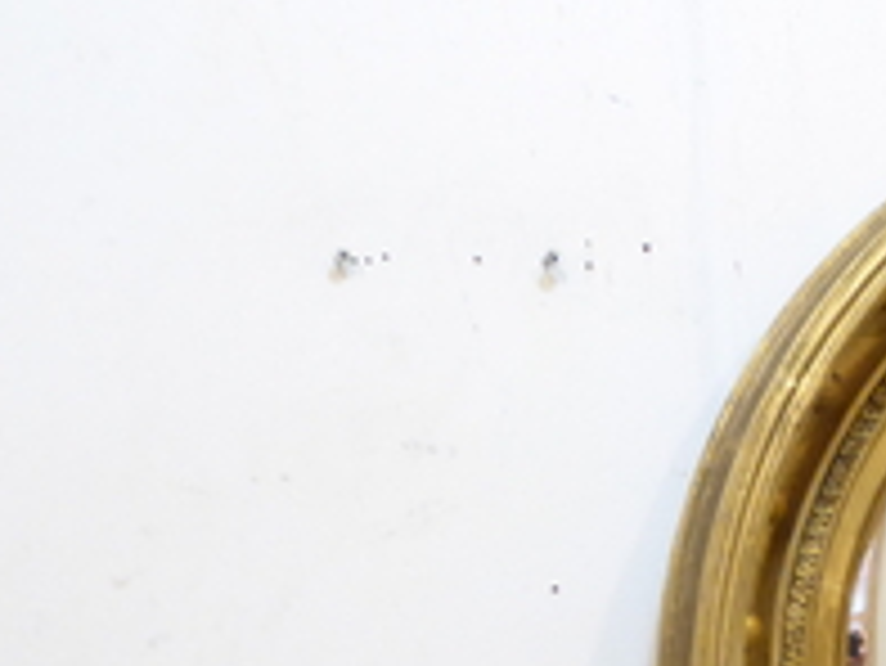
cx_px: 1192
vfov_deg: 11.5
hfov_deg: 14.6
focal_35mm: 128
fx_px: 3278
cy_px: 567
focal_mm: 7.2
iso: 400
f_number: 3.8
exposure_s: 1/20
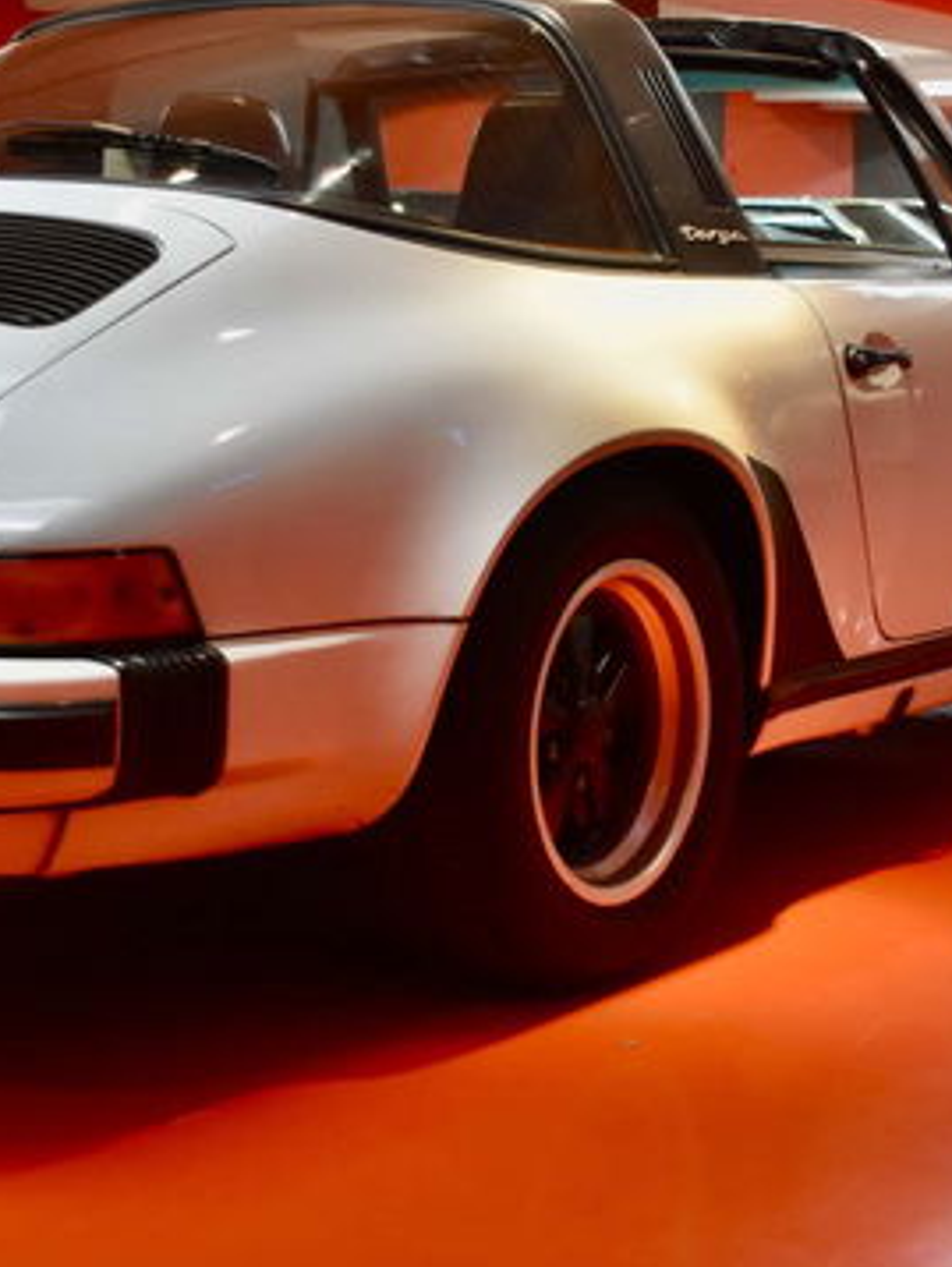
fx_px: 2491
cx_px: 432
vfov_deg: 28.4
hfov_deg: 21.6
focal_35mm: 68
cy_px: 446
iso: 800
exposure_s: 1/60
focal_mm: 22
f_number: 3.8
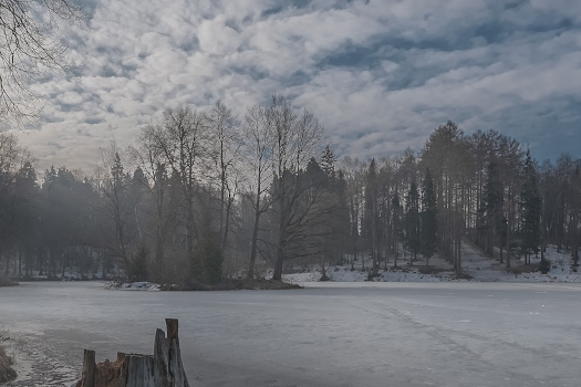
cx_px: 268
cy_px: 284
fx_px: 516
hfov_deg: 58.6
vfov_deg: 40.1
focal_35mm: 32
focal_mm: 8
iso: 800
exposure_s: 1/340
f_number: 11
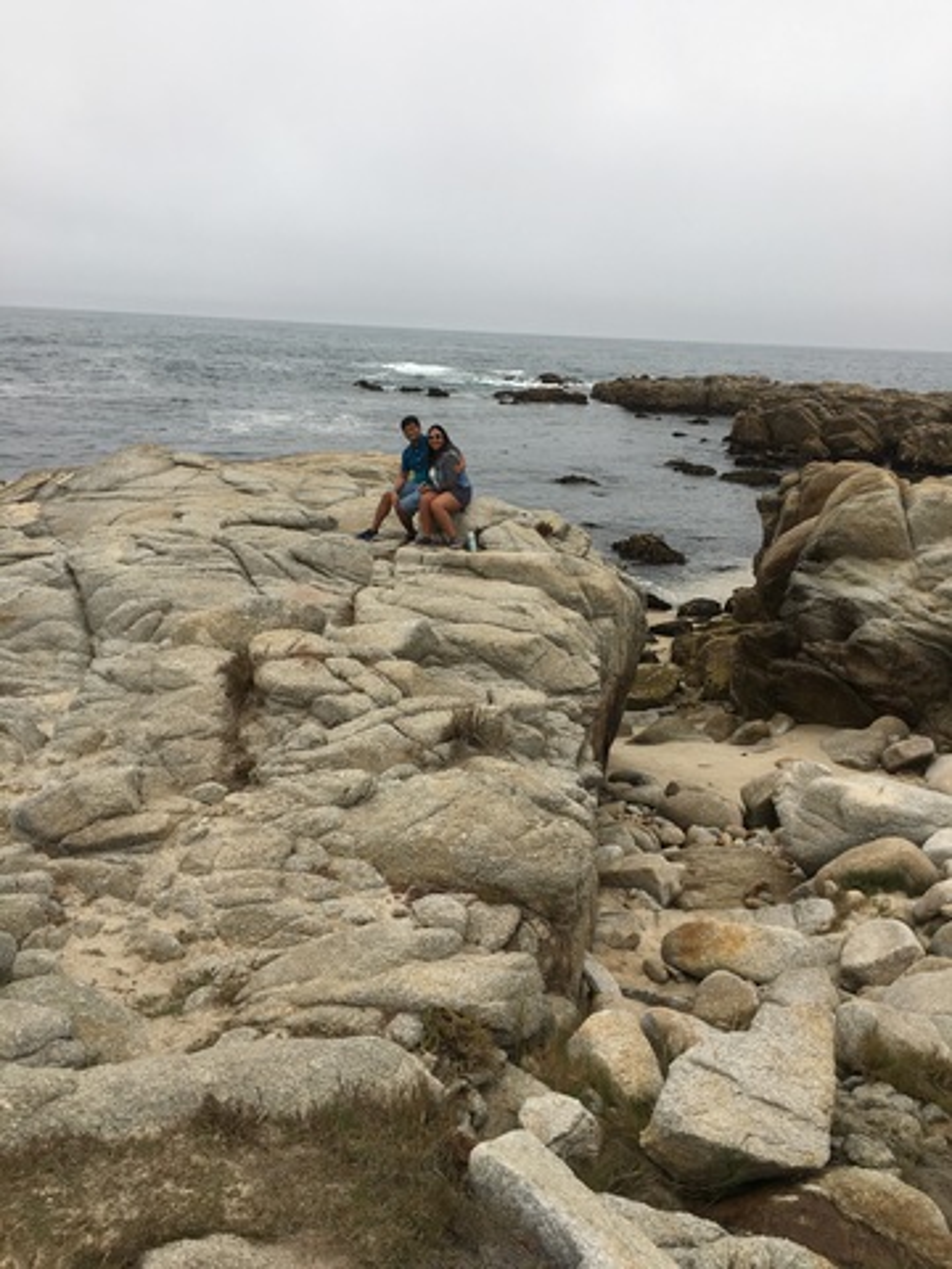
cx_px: 476
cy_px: 634
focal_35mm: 29
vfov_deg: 61.7
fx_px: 1063
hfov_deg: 48.2
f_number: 2.2
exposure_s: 1/2331
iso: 25
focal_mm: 4.15
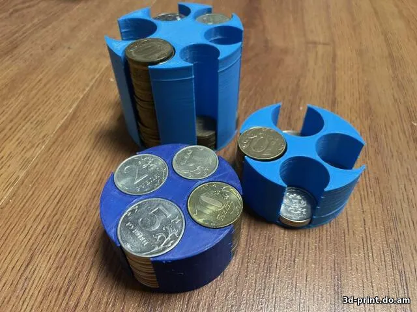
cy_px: 156
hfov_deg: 67.3
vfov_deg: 53.1
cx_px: 208
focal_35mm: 26
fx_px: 313
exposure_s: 1/50
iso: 160
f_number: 1.6
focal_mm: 4.2
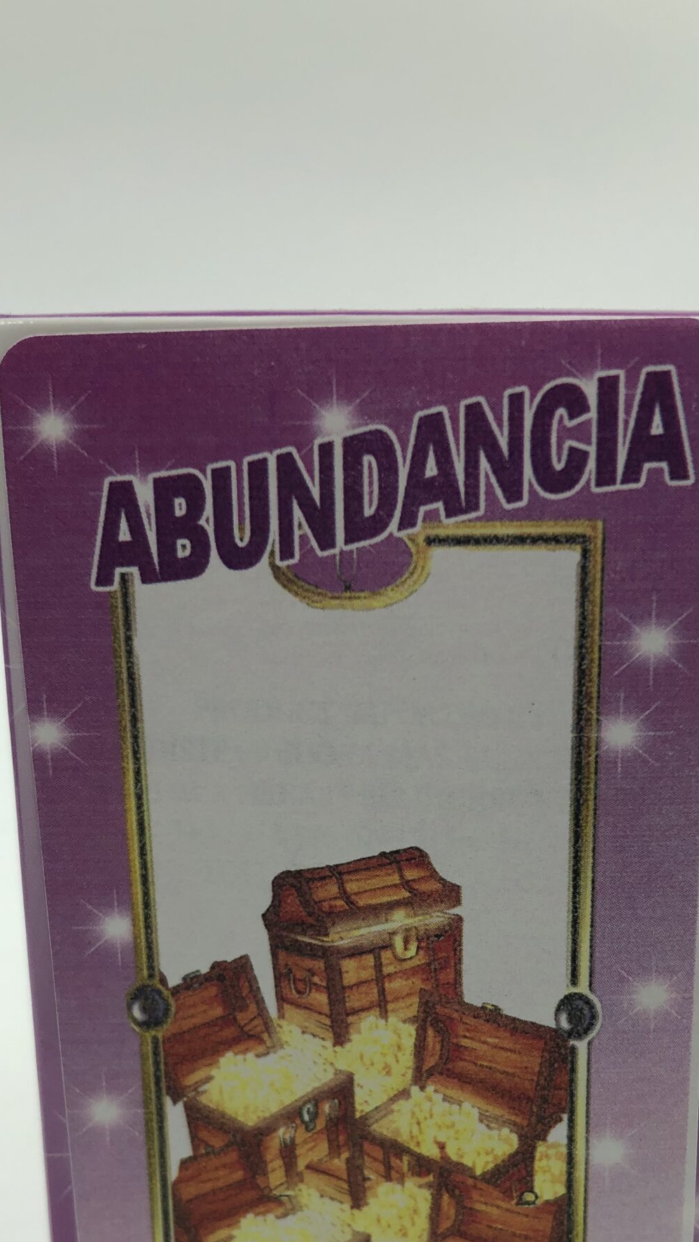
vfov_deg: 45.3
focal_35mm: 44
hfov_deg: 27.1
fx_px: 1450
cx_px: 380
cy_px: 885
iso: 20
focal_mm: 4
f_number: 1.8
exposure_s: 1/810
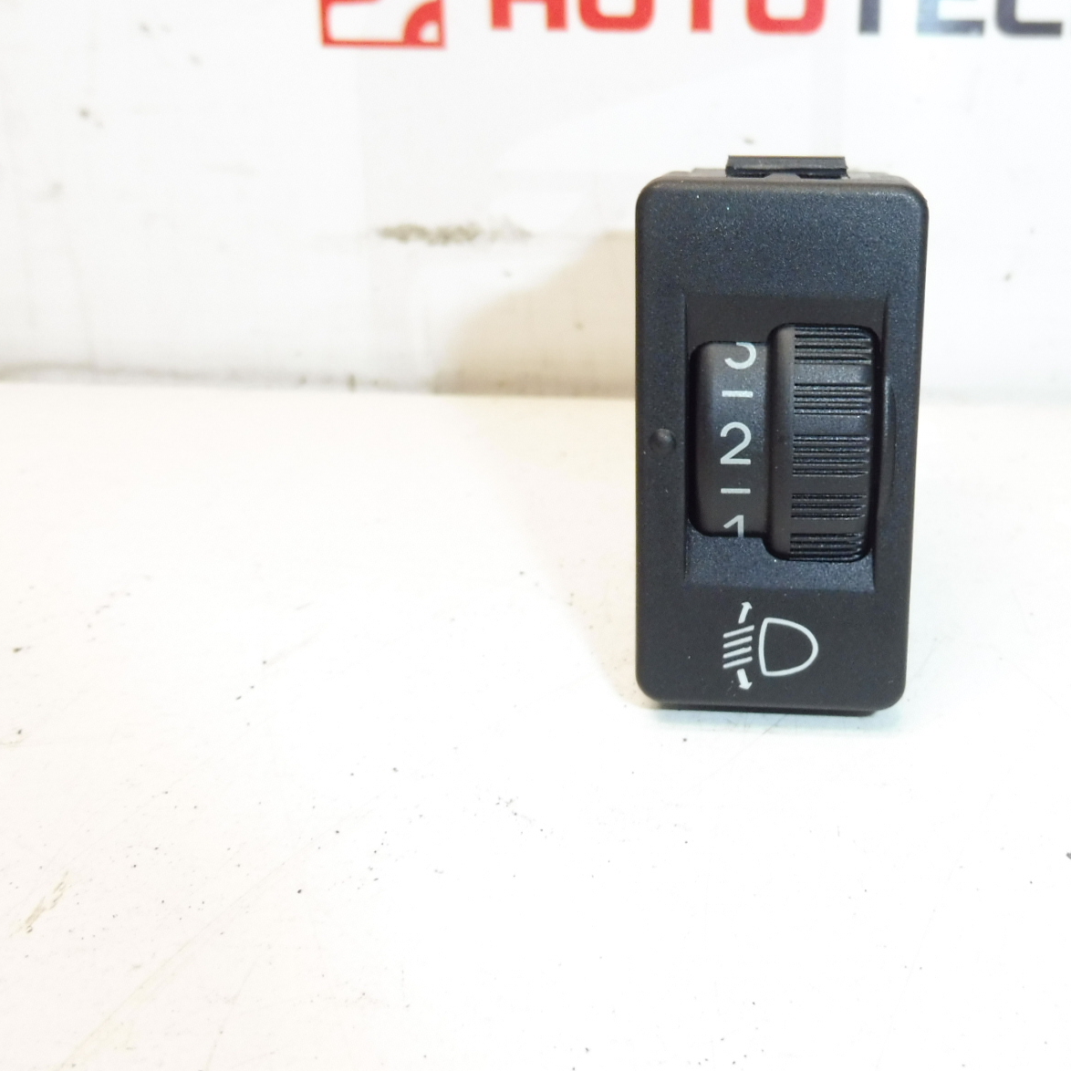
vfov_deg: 44.6
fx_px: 1295
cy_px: 415
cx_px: 731
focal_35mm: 37
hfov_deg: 44.2
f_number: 3.5
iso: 200
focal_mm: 4.3
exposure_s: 1/100
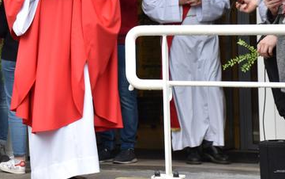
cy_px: 9
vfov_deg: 7.9
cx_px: 19
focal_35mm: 166
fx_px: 1290
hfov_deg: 12.5
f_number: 6.3
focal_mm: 56
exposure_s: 1/160
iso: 400
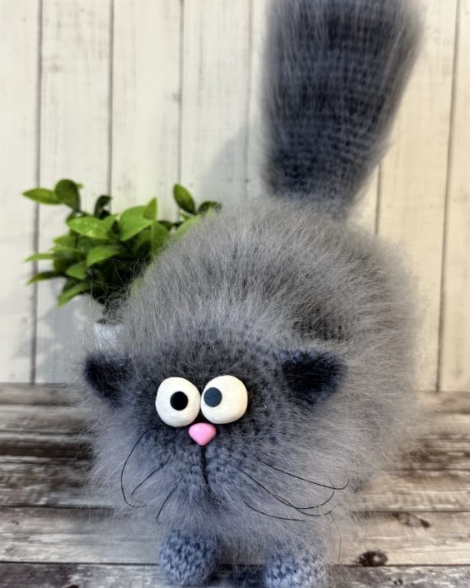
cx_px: 251
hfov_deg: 43.3
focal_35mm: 34
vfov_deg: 52.7
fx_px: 592
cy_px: 250
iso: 250
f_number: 1.78
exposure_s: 1/60
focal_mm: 6.76
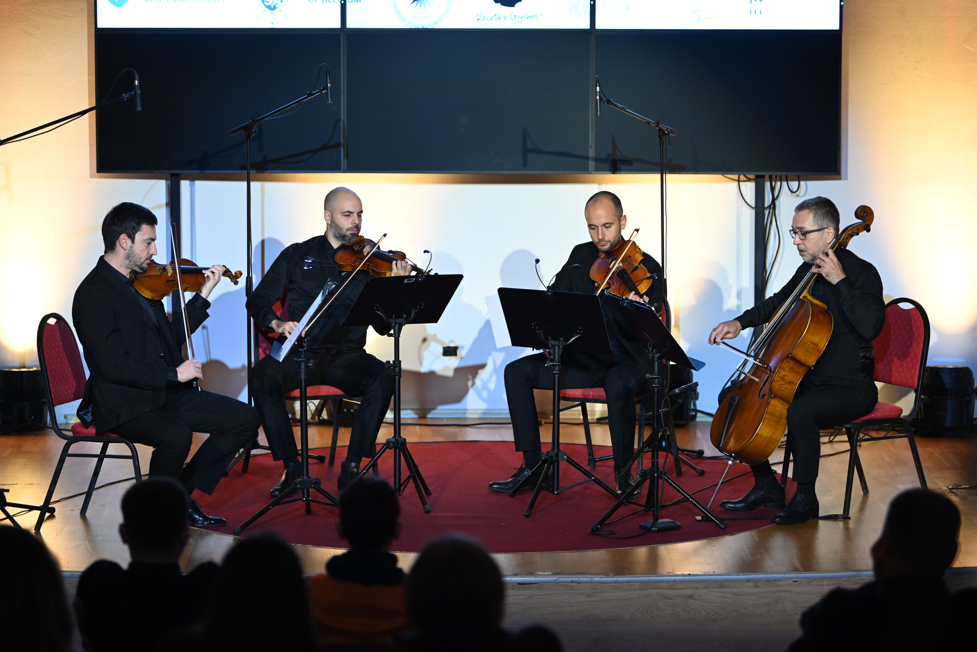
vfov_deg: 11.4
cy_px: 326
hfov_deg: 17.1
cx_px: 488
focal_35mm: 120
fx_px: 3256
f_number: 2.8
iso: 1600
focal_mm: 120
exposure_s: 1/125
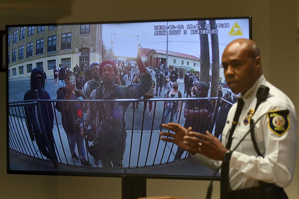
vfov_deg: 10.8
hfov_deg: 16.1
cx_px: 150
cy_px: 100
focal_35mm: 128
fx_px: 1059
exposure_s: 1/125
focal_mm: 85
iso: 560
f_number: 2.8
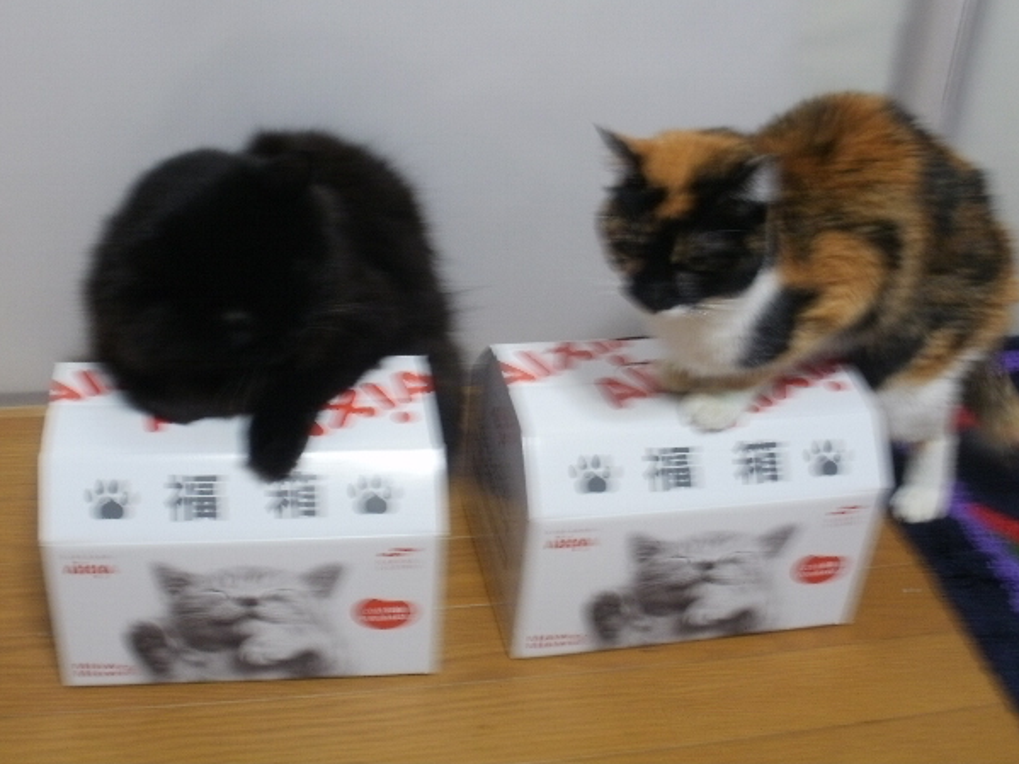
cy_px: 359
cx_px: 512
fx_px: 1383
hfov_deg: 40.4
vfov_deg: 30.9
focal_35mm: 47
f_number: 4
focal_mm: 7.7
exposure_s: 1/3
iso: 125
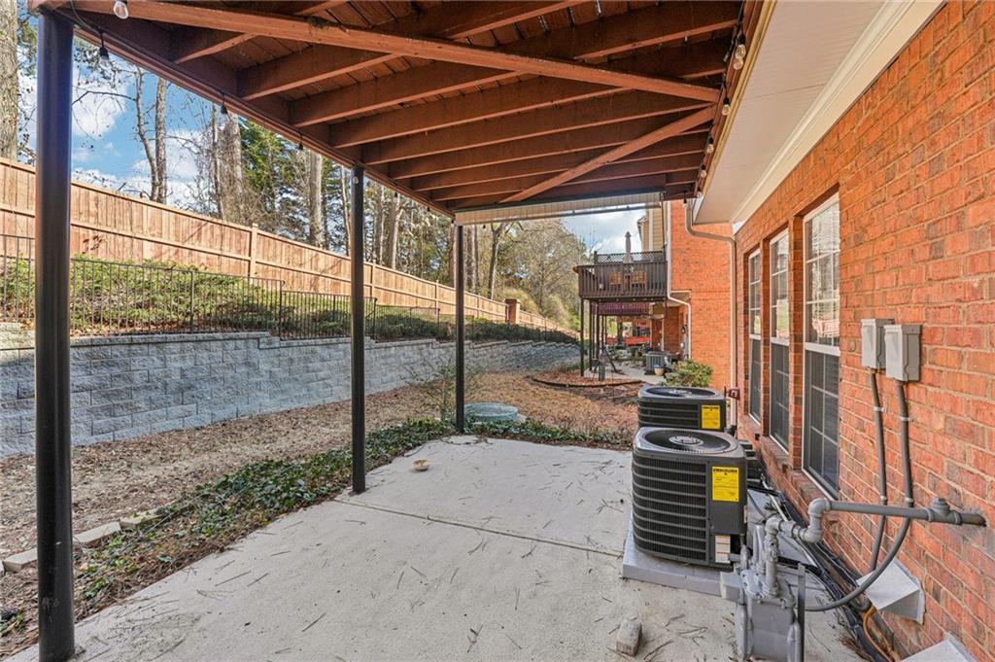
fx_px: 403
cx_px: 498
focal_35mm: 15
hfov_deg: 102.0
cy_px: 331
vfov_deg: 78.7
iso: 320
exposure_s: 1/80
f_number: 8
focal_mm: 14.6
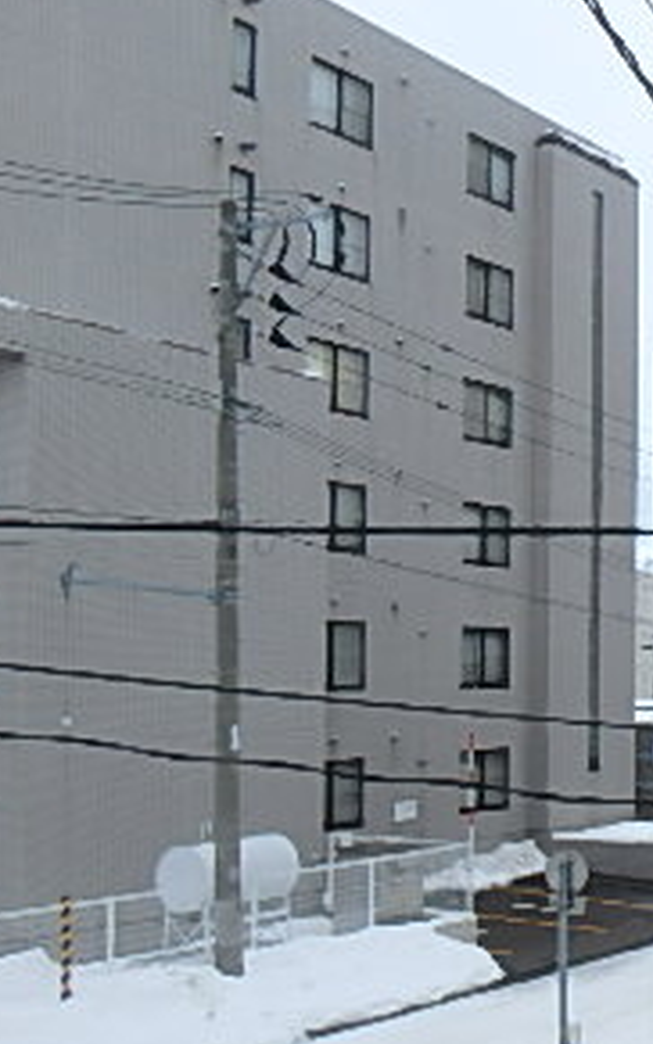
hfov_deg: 20.3
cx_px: 1119
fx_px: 1395
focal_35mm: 49
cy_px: 696
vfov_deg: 40.5
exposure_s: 1/640
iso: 125
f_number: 3.5
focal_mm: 3.7
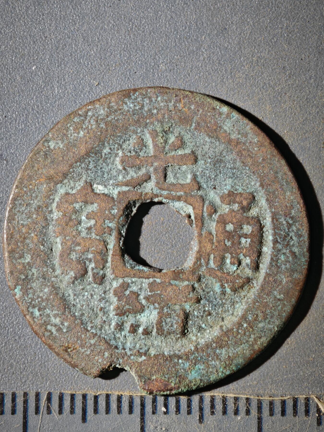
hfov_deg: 14.5
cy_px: 216
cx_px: 162
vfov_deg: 19.3
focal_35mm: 102
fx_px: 1273
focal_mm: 9
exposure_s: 1/100
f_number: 2
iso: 125
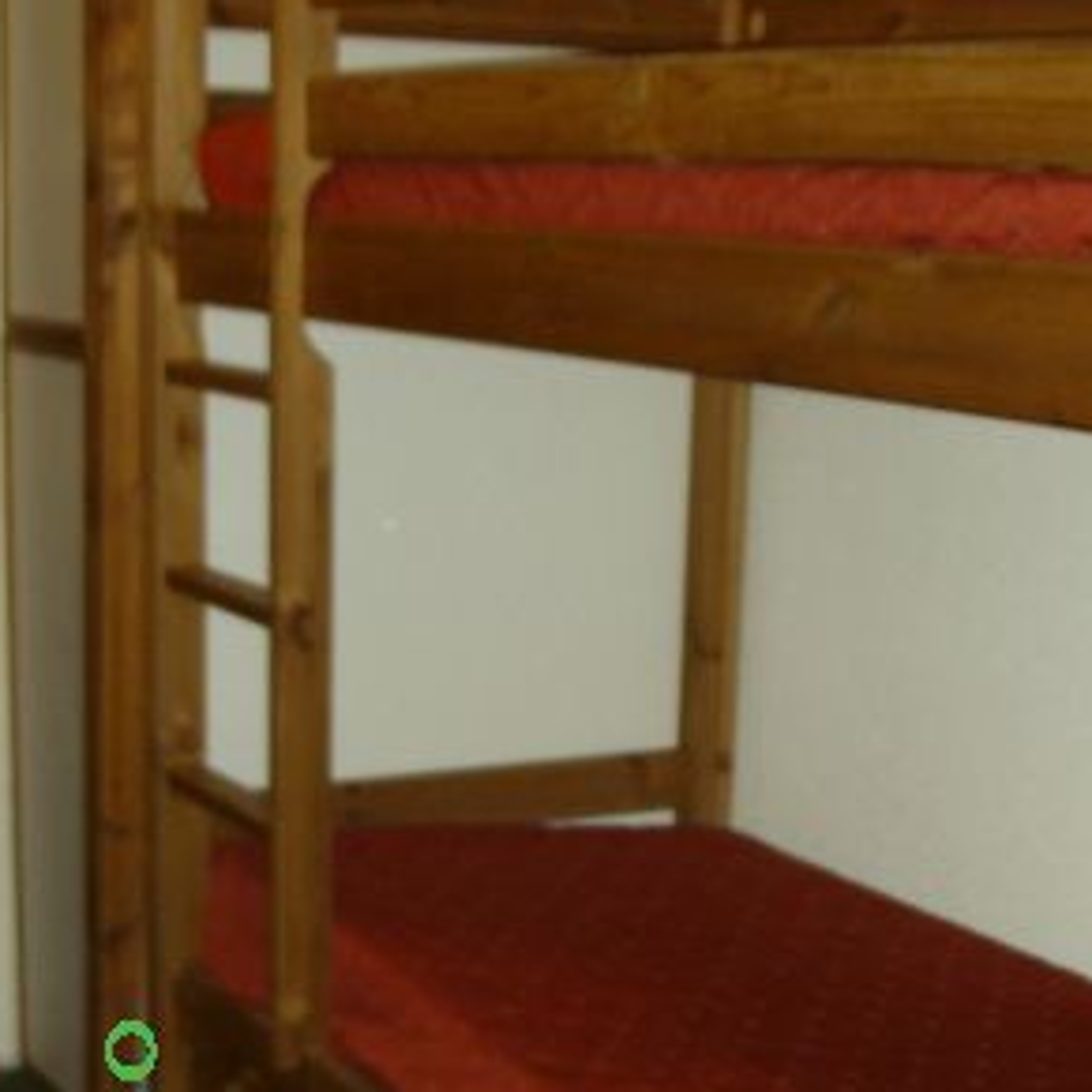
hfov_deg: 24.4
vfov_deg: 24.4
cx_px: 826
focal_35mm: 70
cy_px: 803
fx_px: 2498
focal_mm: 6
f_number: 2.7
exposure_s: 1/50
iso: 160
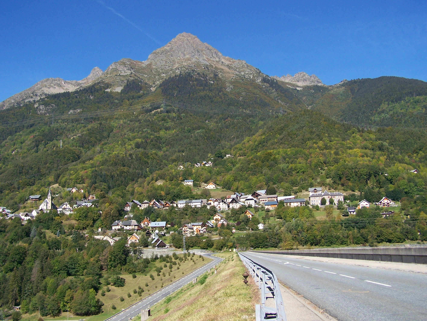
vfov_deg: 37.8
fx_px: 469
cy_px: 160
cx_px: 214
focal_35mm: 38
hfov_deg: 48.9
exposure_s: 1/1000
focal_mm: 6.3
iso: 125
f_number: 4
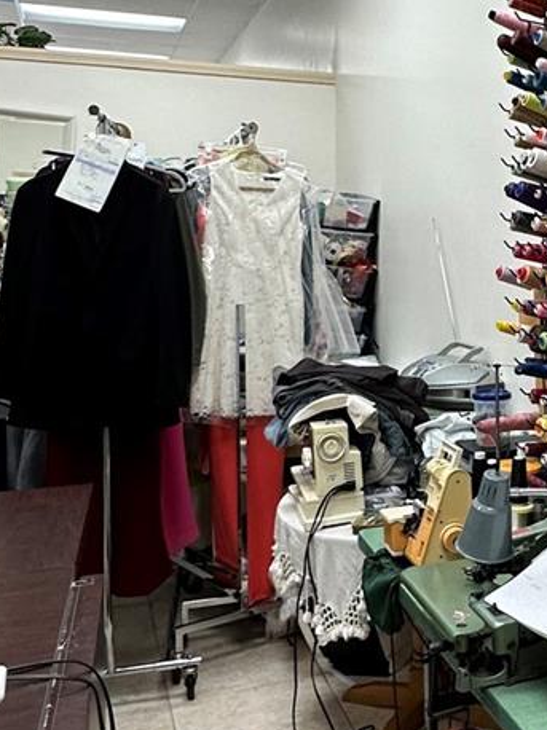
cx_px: 568
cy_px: 268
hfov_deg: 28.6
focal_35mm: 47
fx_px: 991
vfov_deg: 40.1
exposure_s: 1/120
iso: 160
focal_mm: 2.22
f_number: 2.2
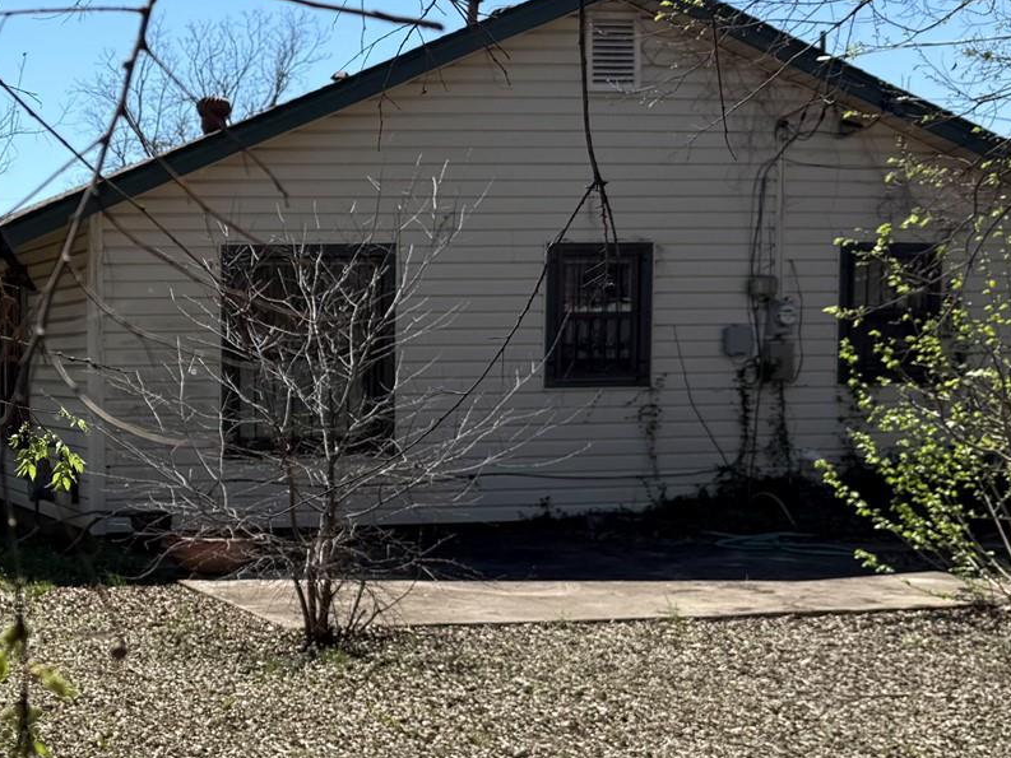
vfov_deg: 23.6
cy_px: 478
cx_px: 4
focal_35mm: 62
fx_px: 1811
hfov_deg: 29.2
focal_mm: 6.76
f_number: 1.78
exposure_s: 1/3759
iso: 80
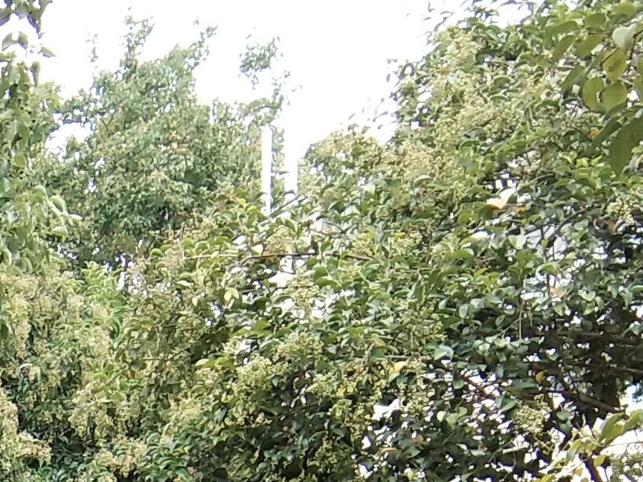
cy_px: 1168
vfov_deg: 8.8
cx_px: -556
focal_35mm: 153
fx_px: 2842
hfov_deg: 11.8
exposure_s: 1/162
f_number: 2.2
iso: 50
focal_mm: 3.69
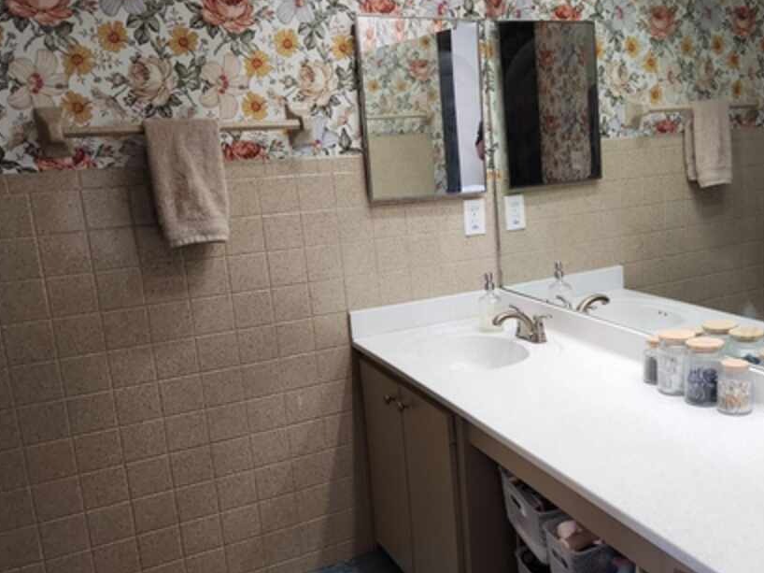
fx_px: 794
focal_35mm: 36
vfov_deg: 39.6
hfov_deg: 49.3
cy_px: 290
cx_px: 576
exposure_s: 1/120
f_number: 1.8
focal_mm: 5.4
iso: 160
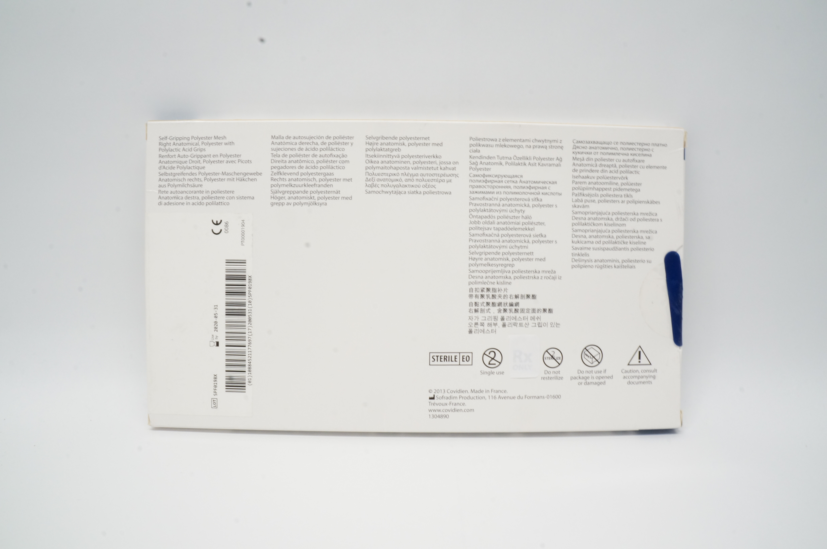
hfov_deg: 67.4
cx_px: 414
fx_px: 620
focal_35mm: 27
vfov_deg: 47.8
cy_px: 274
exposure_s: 1/6
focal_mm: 18
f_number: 22
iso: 800
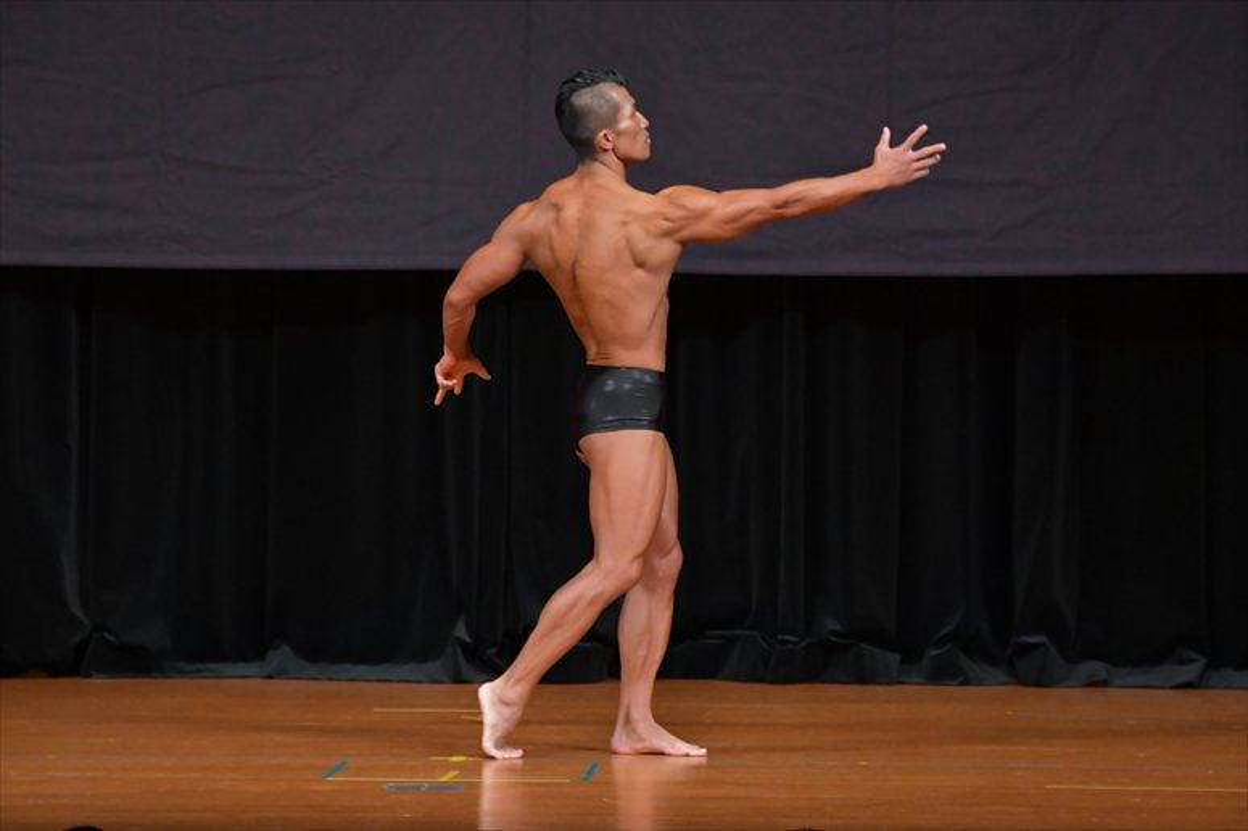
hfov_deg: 7.2
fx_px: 9875
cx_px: 624
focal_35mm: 285
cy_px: 416
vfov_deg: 4.8
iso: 4000
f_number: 5.6
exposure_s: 1/400
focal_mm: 190
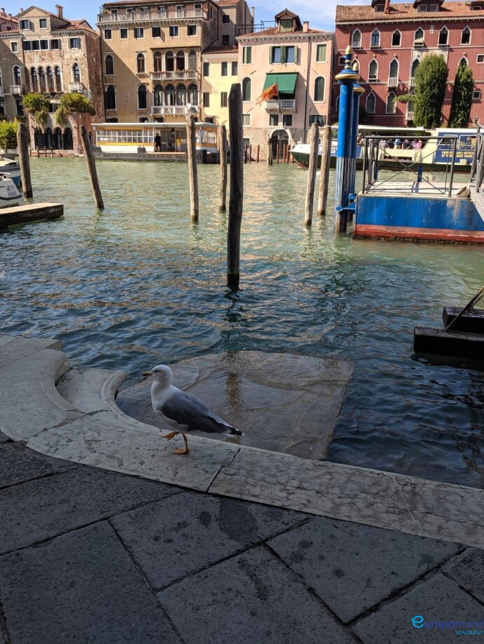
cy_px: 289
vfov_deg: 61.5
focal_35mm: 29
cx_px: 235
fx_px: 540
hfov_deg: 48.2
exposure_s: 1/990
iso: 45
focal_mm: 4.67
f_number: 2
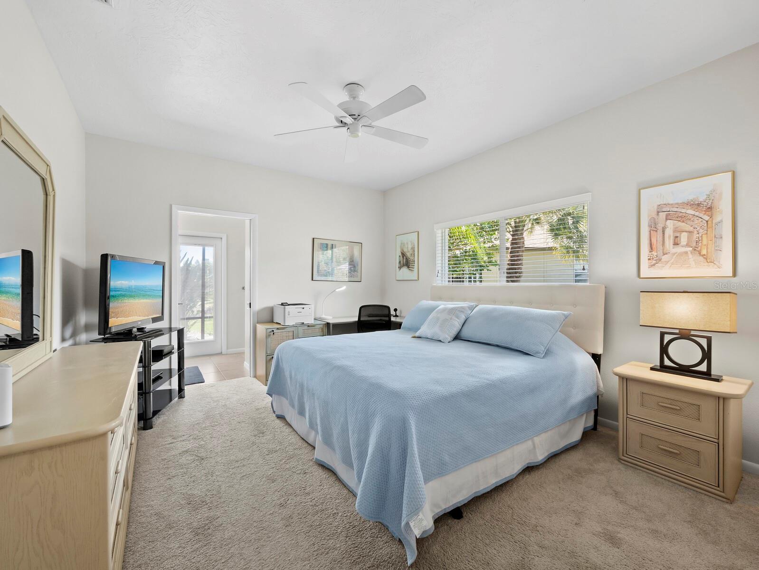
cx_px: 380
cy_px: 285
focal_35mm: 14
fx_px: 307
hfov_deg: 102.0
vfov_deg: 85.7
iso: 500
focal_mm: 7
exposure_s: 1/2.5
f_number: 10
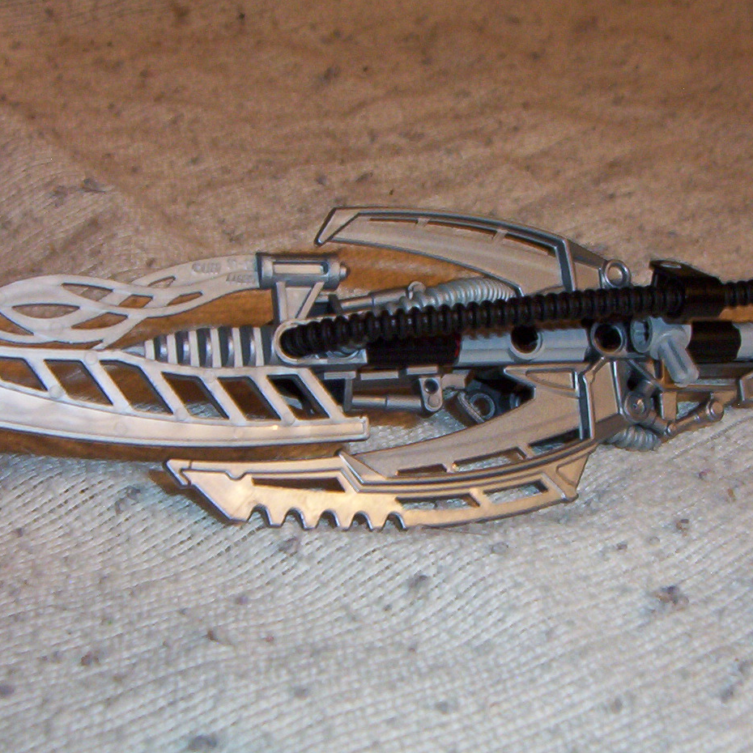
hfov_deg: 30.6
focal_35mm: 56
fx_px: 1378
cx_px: 381
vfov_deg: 30.6
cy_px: 384
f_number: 2.76
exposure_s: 1/30
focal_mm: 5.54
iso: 140
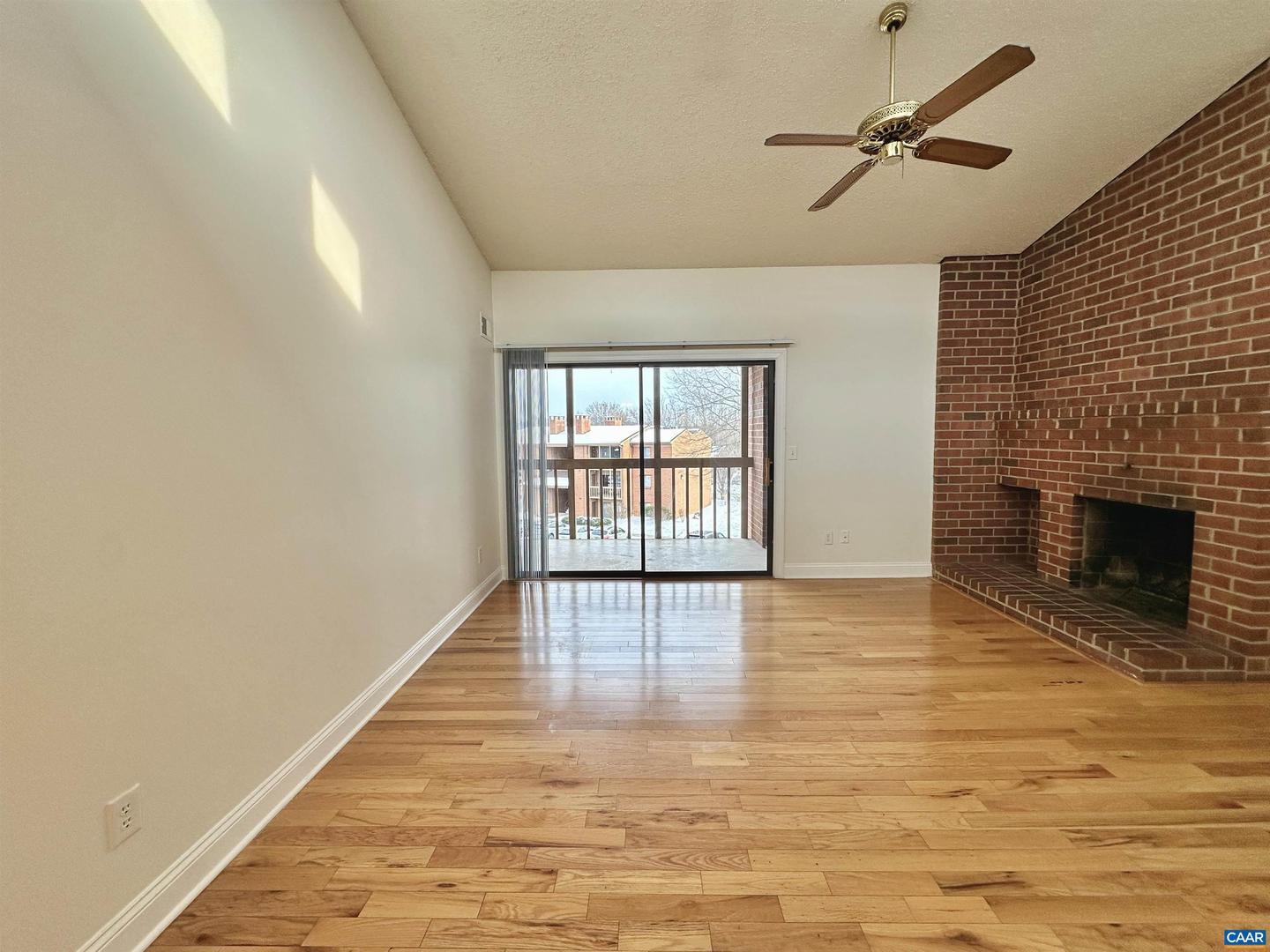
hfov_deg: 102.1
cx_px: 635
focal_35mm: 14
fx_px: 514
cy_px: 476
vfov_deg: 85.7
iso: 50
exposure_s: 1/120
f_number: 2.2
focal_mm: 2.22
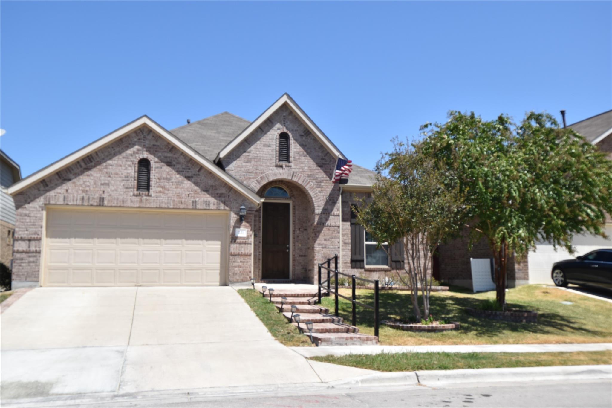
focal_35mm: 36
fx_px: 612
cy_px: 204
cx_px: 306
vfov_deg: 36.9
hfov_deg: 53.1
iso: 200
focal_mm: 24
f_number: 9
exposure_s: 1/320
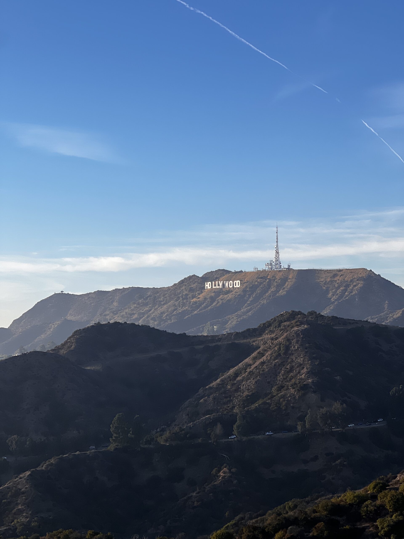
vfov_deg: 25.3
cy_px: 270
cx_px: 202
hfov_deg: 19.1
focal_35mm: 77
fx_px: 1198
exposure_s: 1/582
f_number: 2.8
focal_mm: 9
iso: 32
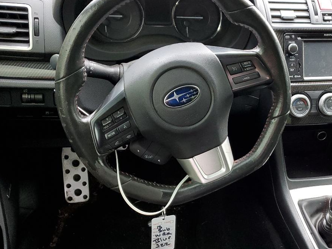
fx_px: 451
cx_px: 261
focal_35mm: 47
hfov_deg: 39.0
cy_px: 168
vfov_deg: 30.6
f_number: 1.5
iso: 91
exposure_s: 1/60.2
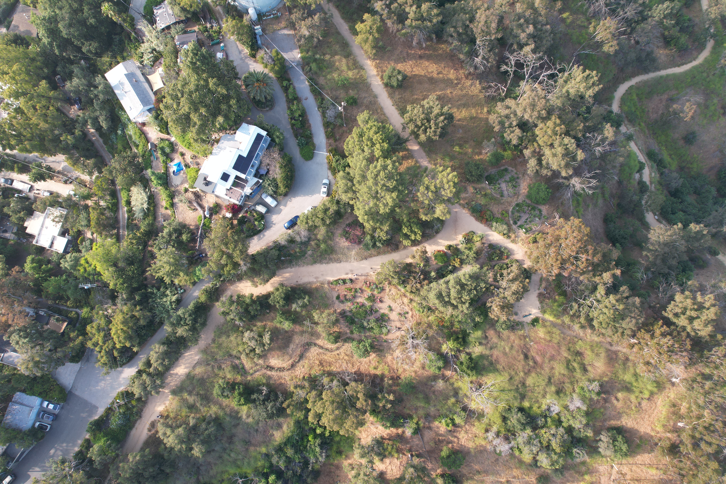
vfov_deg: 57.2
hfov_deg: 78.6
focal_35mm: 22
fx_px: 444
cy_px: 242
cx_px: 363
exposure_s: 1/320
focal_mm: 8.38
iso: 110
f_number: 2.8
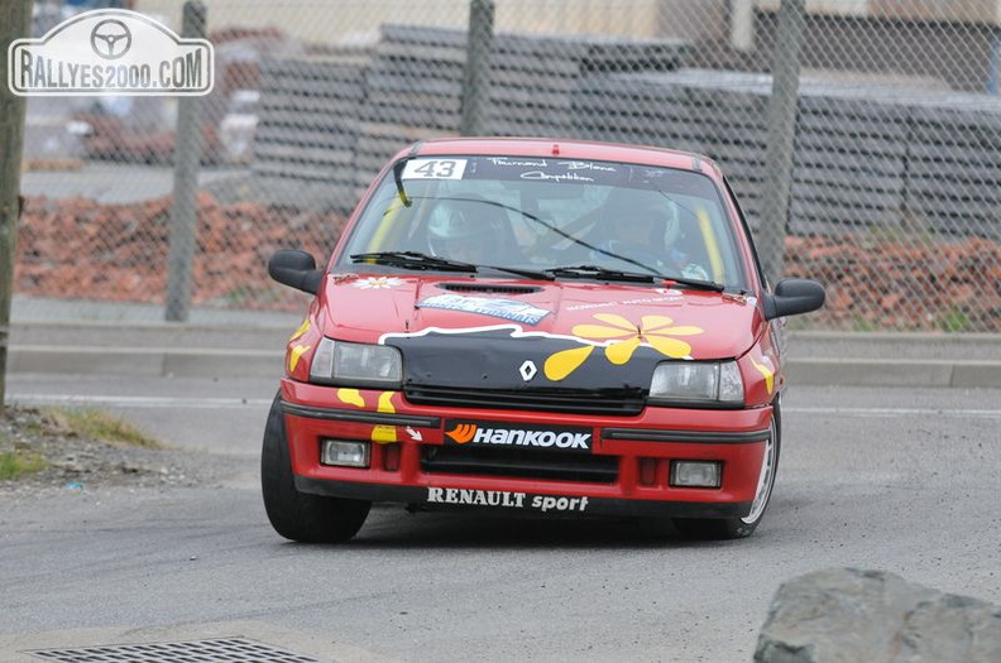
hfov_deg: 6.6
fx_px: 8743
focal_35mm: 315
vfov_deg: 4.3
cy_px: 332
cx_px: 500
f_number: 5.6
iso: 1250
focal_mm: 210
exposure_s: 1/800
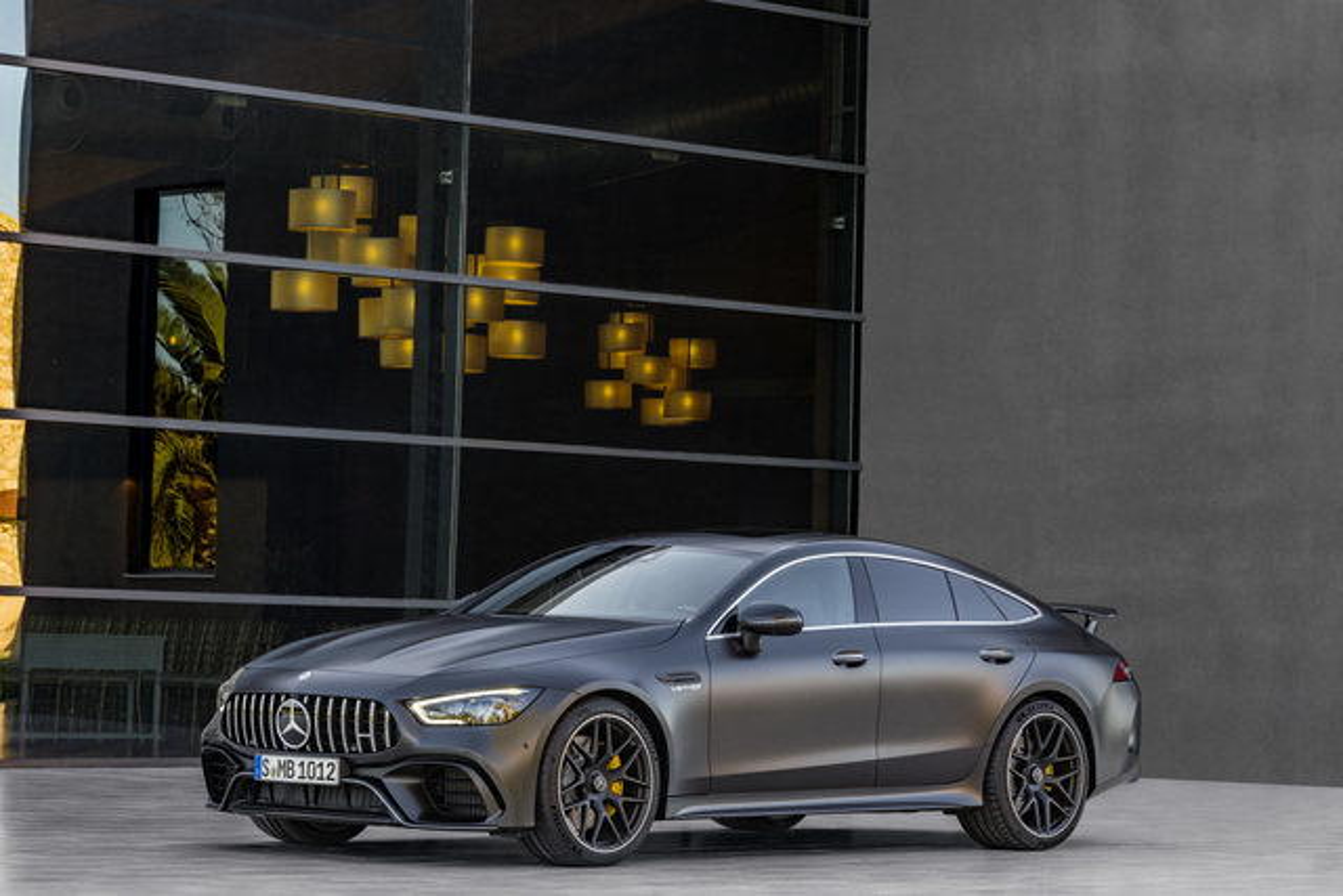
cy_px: 448
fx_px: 4552
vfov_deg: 11.2
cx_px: 672
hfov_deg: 16.8
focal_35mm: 122
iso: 100
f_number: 16
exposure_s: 1/15
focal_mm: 122
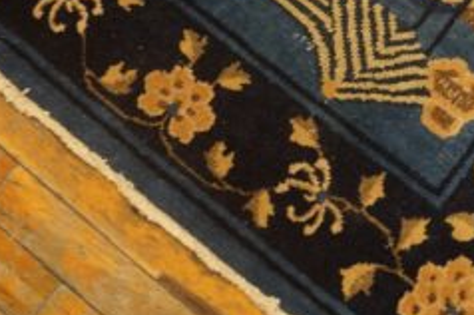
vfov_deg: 19.3
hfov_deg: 29.3
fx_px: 894
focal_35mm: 68
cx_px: 349
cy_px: -11
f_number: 4
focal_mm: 18
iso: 1600
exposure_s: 1/60
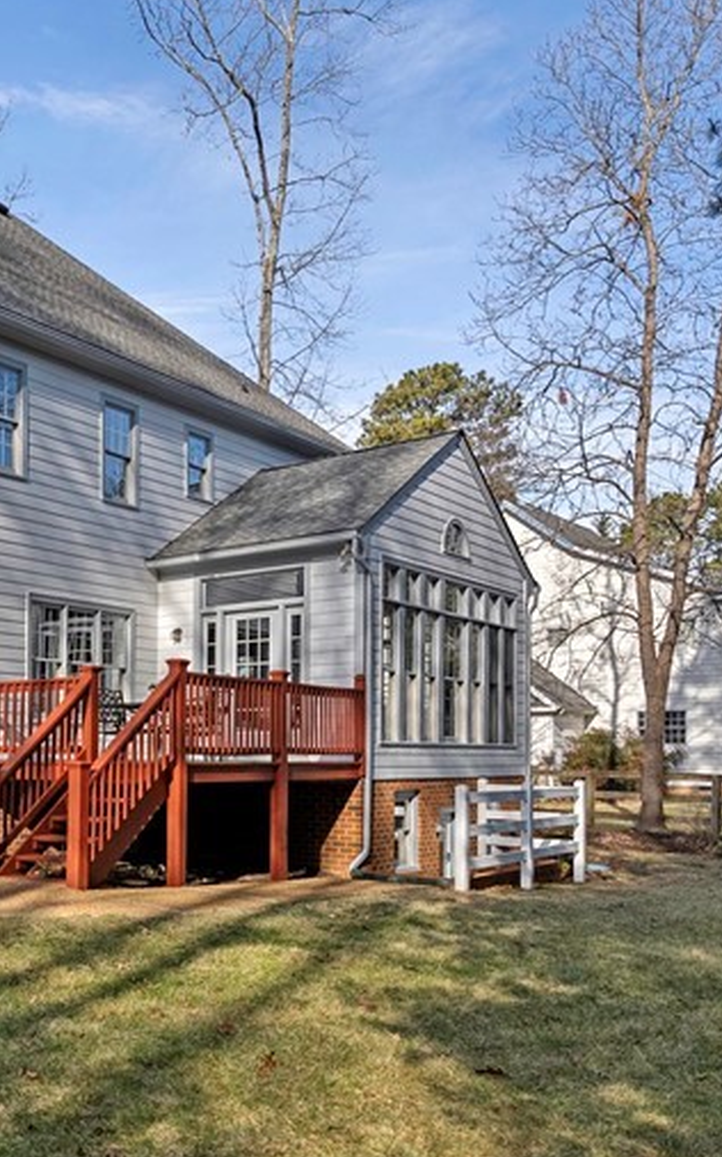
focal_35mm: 35
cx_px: -79
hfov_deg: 31.9
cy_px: 761
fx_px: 1103
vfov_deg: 54.3
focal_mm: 16
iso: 800
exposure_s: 1/1600
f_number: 2.8
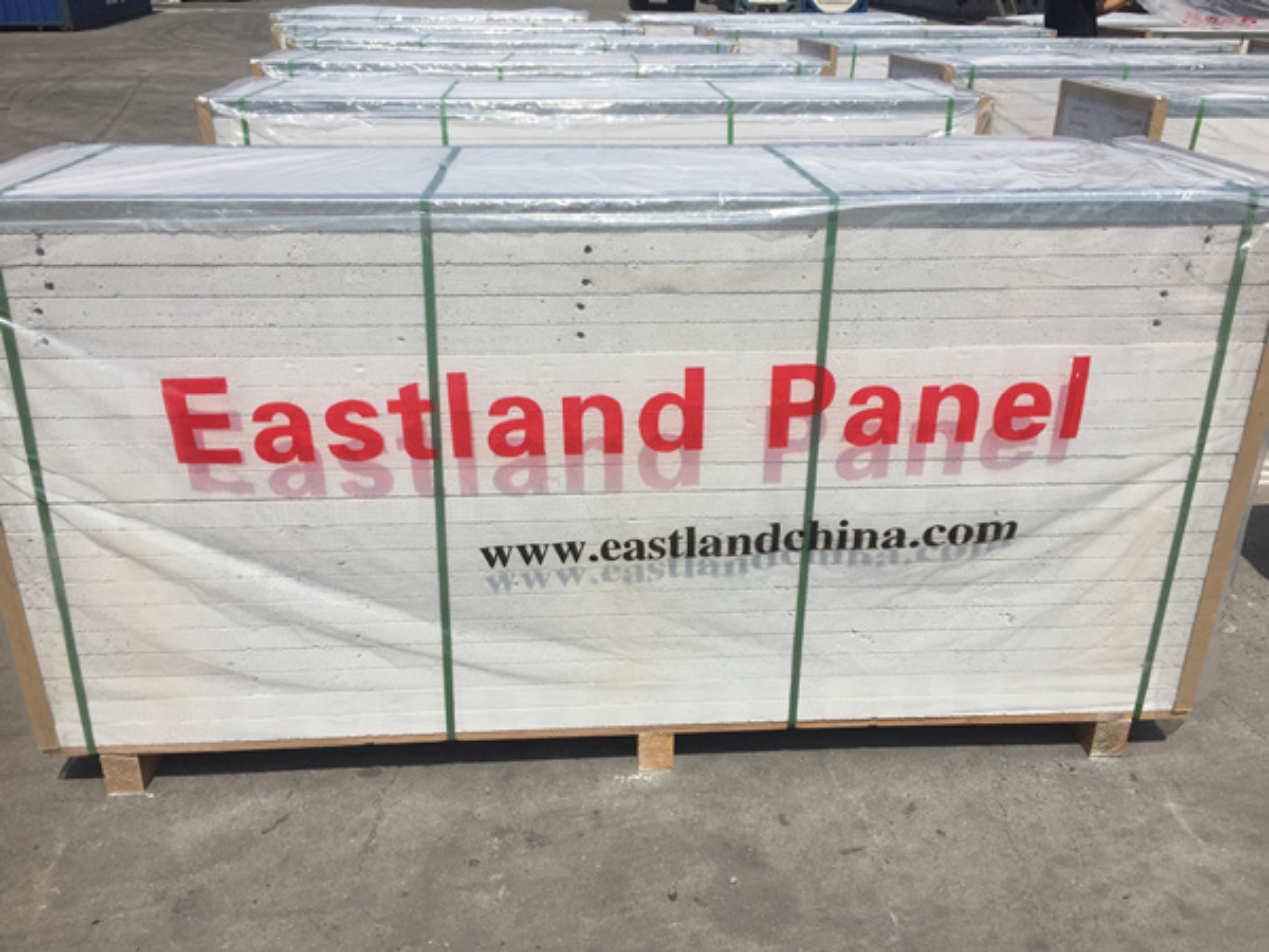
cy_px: 476
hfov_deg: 61.7
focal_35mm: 29
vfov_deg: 48.2
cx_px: 634
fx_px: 1063
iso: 32
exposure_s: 1/4405
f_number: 2.2
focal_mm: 4.15
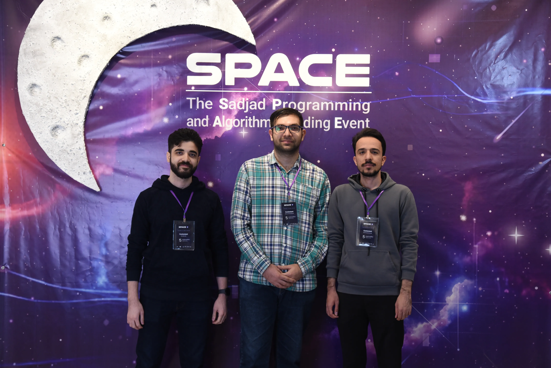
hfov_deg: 34.5
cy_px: 184
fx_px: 888
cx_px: 276
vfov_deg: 23.4
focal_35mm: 58
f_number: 6.3
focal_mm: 58
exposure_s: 1/100
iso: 1250
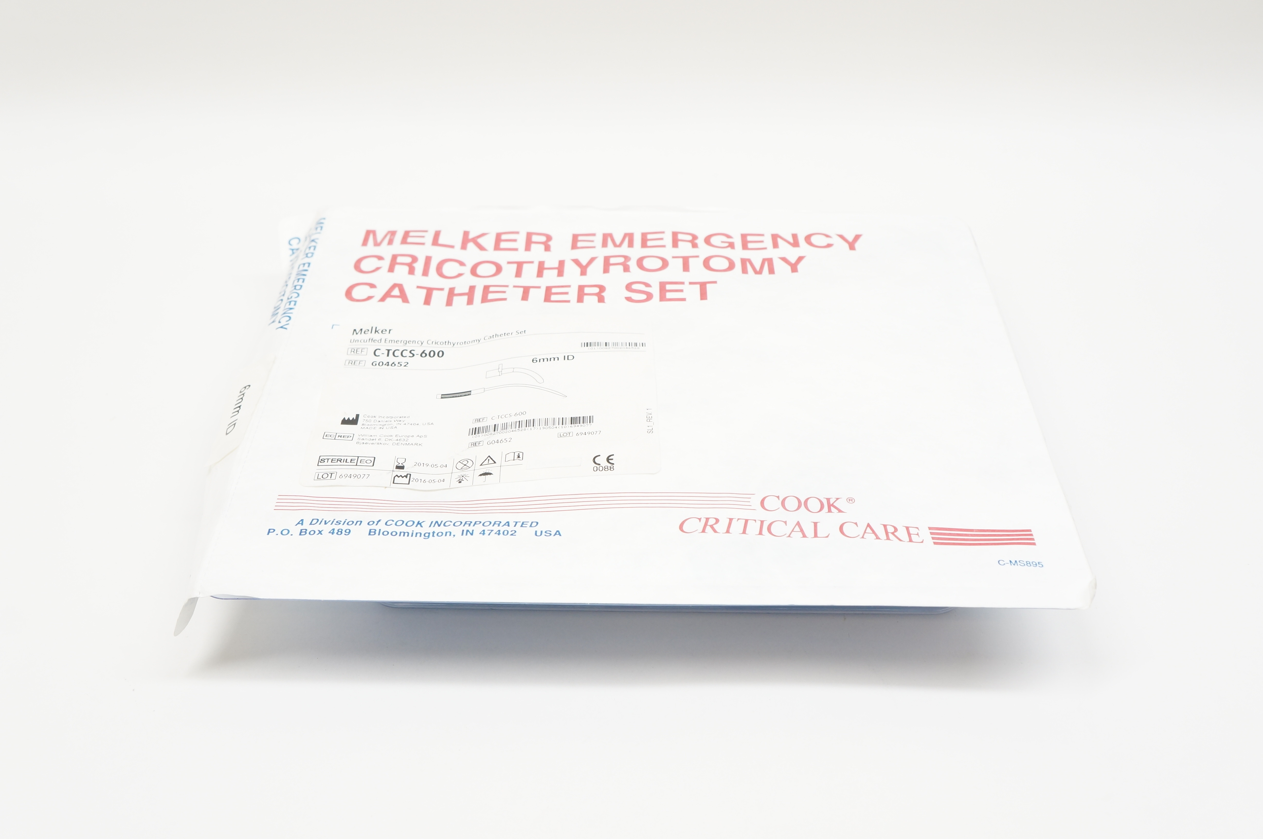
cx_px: 632
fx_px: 1314
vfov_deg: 35.4
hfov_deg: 51.3
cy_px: 420
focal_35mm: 38
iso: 400
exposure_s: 1/40
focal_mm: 25
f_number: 6.3
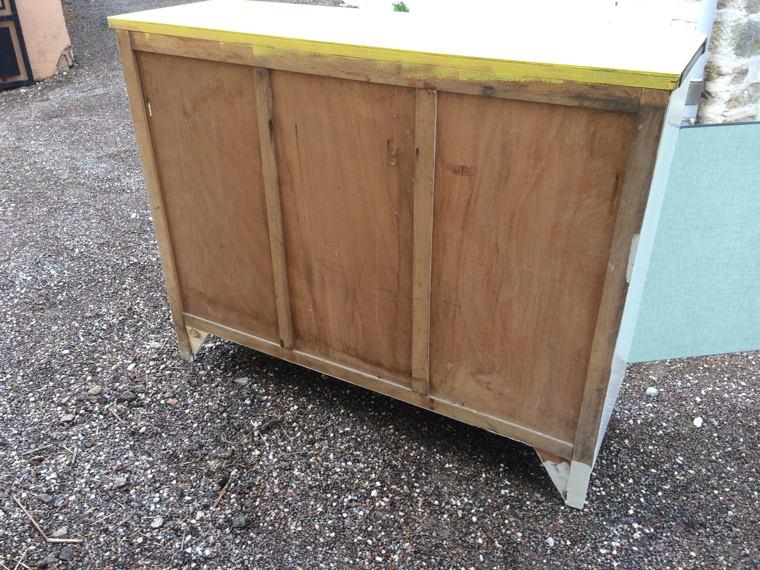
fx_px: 637
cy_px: 285
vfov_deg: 48.2
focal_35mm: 29
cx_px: 380
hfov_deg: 61.7
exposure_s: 1/100
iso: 64
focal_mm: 4.15
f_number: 2.2
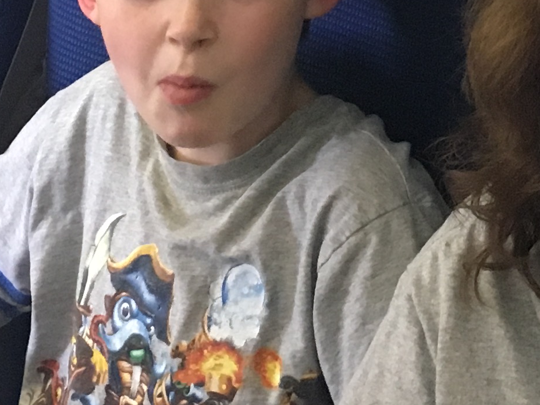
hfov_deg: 15.4
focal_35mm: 126
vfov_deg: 11.2
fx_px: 1966
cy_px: -243
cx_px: 505
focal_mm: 4.15
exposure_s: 1/20
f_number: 2.2
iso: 200
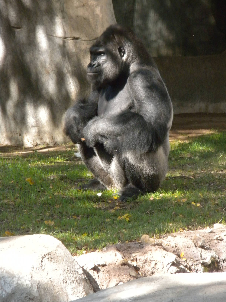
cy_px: 151
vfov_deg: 7.6
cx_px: 113
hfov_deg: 5.7
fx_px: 2263
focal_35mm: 260
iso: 463
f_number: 5.3
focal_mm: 46.2
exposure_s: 1/266
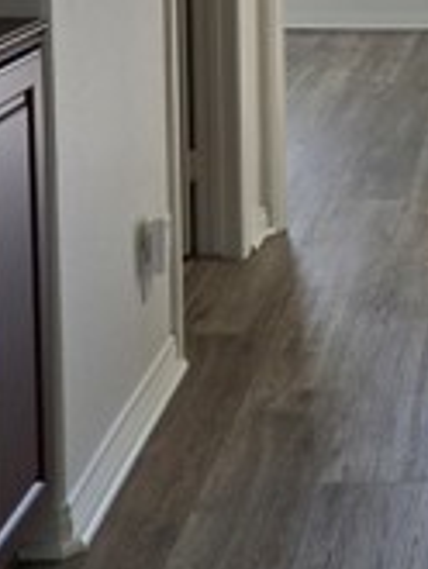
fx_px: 1465
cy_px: -7
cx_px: 563
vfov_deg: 21.2
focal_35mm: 89
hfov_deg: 15.8
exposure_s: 1/120
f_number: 1.8
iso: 100
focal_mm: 5.4
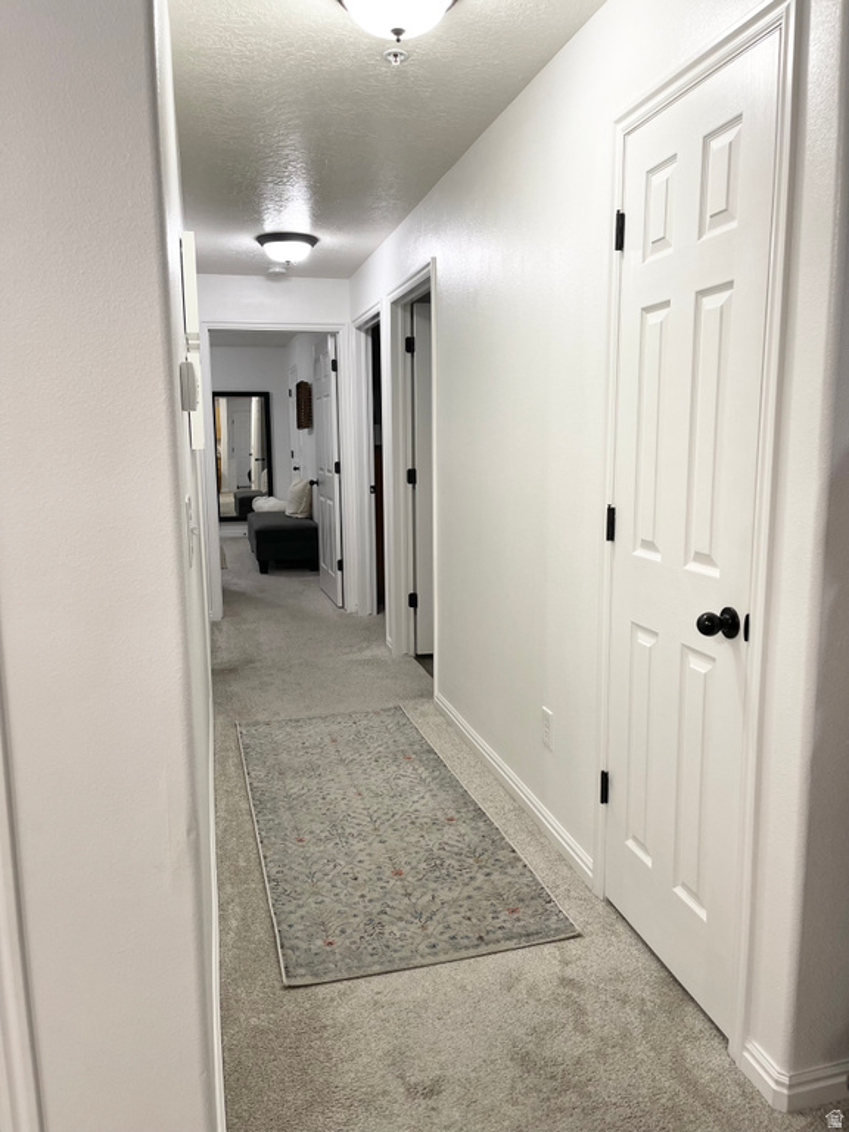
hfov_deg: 54.9
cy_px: 566
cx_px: 424
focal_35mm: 25
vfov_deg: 69.4
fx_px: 818
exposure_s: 1/60
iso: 64
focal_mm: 5.1
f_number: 1.6
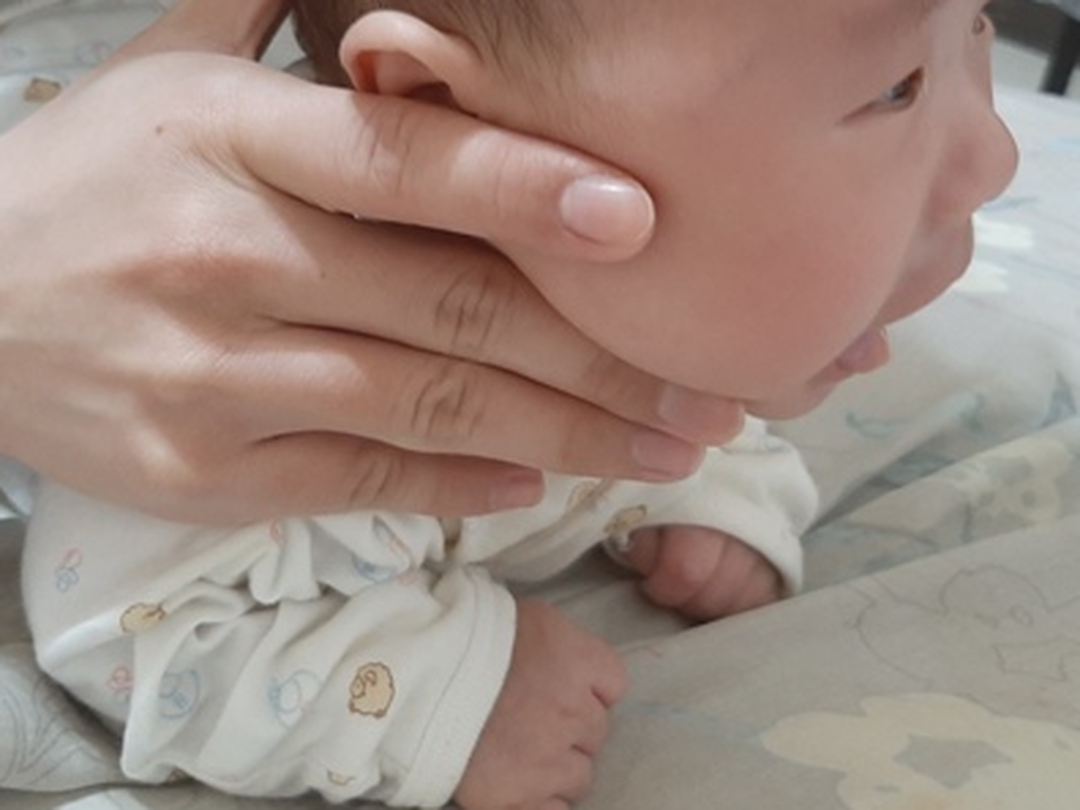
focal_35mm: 42
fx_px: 1310
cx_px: 475
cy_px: 191
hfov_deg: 44.7
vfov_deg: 33.6
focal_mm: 3.93
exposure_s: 1/24
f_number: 1.7
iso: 200
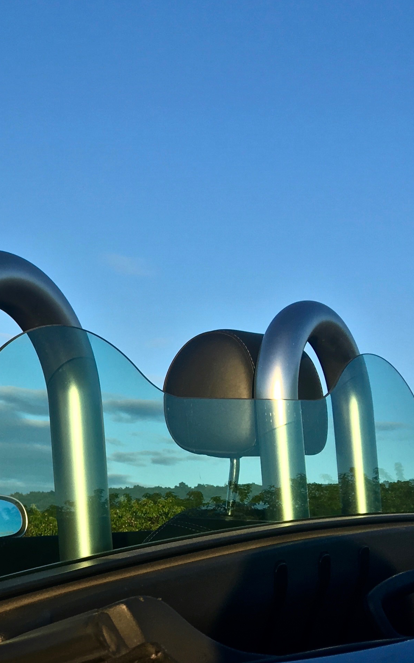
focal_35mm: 65
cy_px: 491
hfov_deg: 18.2
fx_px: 1173
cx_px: -174
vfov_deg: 31.0
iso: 25
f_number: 2.2
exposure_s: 1/534
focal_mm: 4.15
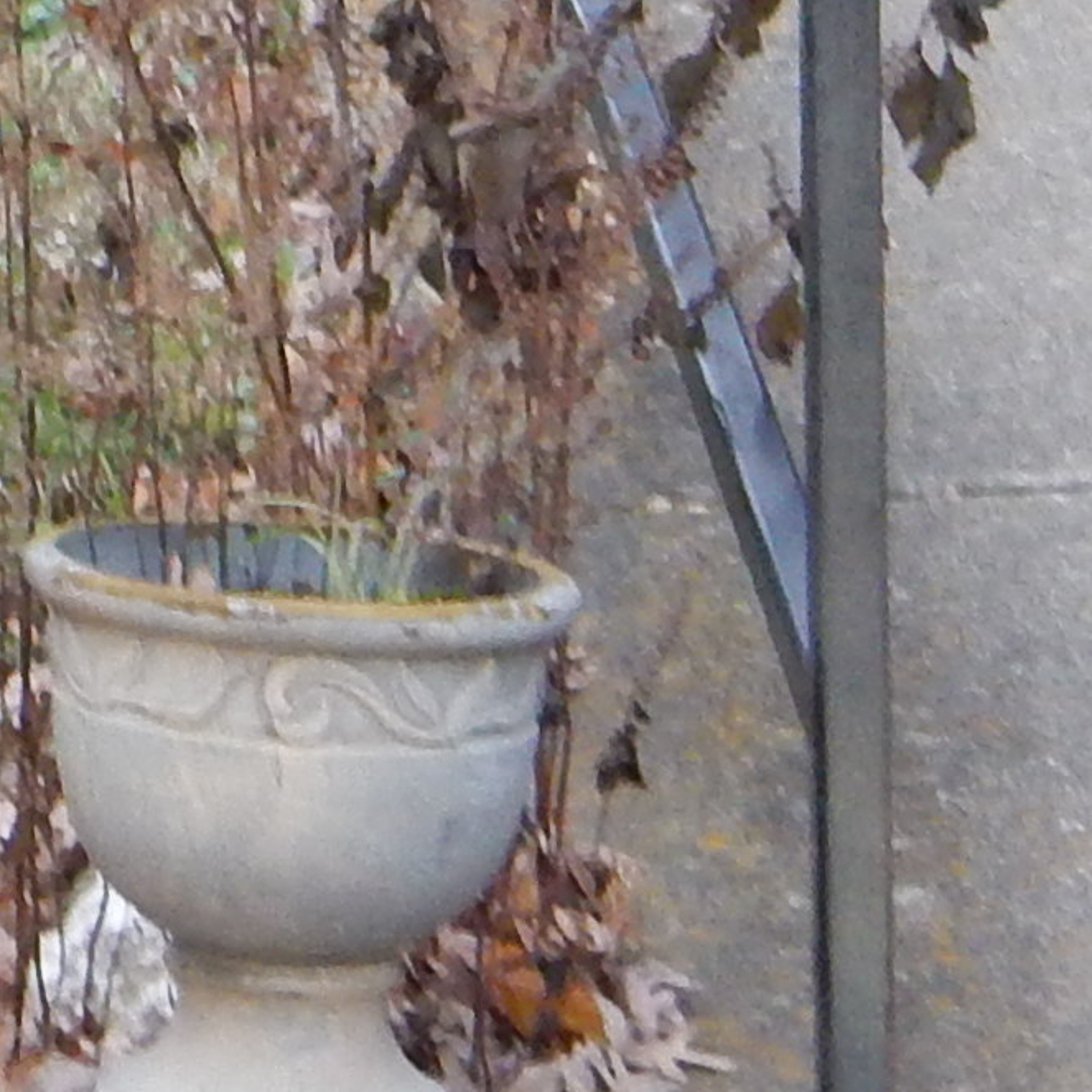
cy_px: -1346
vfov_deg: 6.4
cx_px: -1188
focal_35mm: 264
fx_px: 9422
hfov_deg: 6.4
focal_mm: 7.6
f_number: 4.2
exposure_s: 1/30
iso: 280
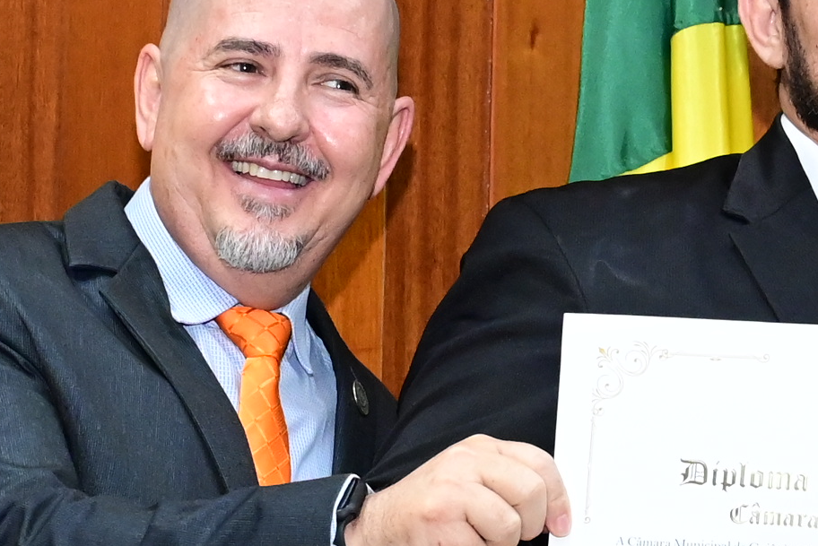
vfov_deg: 7.0
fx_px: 4478
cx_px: 661
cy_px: 499
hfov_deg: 10.4
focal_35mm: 197
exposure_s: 1/125
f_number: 4.5
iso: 4000
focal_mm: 41
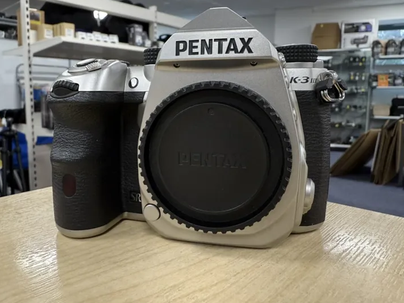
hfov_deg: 65.3
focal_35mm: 27
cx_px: 206
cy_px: 136
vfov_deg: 51.3
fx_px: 315
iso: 200
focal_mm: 2.22
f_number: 2.2
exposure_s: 1/50
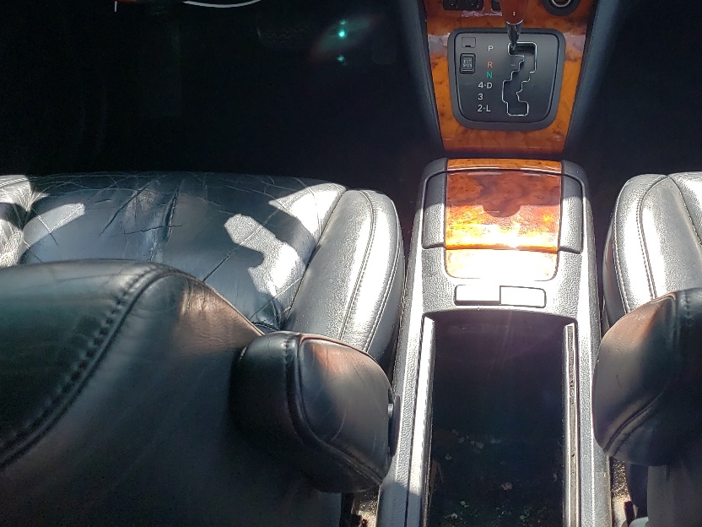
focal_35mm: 50
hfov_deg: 37.9
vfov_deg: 28.9
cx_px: 454
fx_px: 1014
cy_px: 166
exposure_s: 1/625
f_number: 1.5
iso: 50
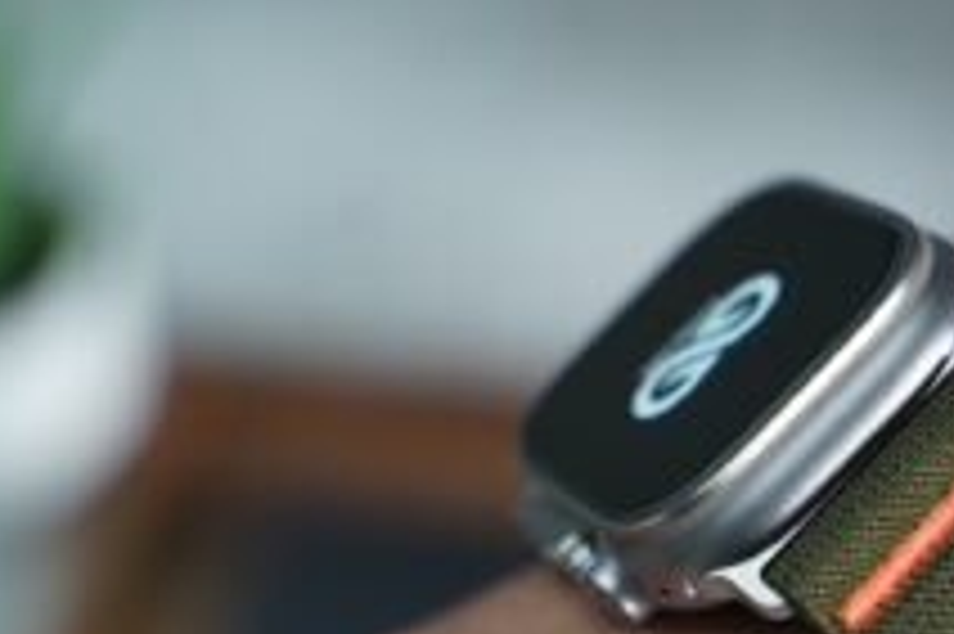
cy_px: 555
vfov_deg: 11.6
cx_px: 806
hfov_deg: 17.3
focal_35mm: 117
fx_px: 3098
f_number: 4
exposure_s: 1/90
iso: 1600
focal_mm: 62
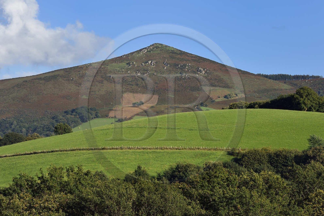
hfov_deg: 12.5
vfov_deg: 8.3
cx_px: 162
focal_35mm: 165
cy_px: 108
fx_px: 1484
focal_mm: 165
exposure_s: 1/250
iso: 200
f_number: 11
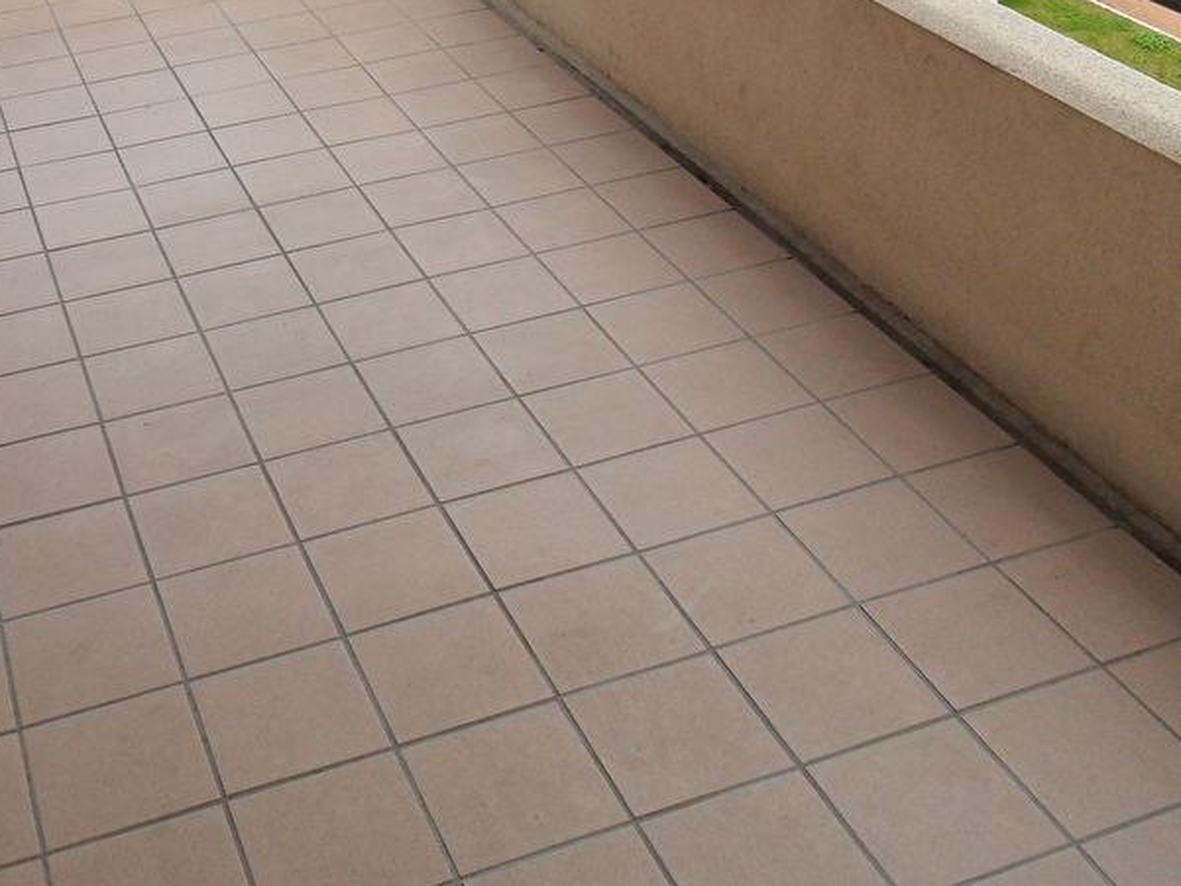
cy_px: 196
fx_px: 1570
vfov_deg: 30.9
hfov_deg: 40.7
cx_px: 395
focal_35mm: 46
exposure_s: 1/180
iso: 100
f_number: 3.5
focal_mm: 4.9
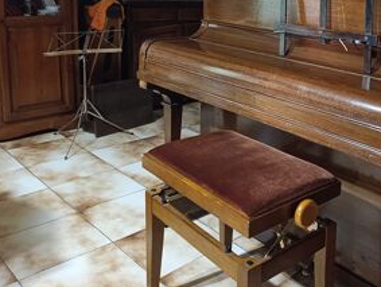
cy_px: 52
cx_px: 316
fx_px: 430
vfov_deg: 35.5
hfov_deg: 44.9
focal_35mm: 39
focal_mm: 6.14
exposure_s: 1/25
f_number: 1.6
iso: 4000
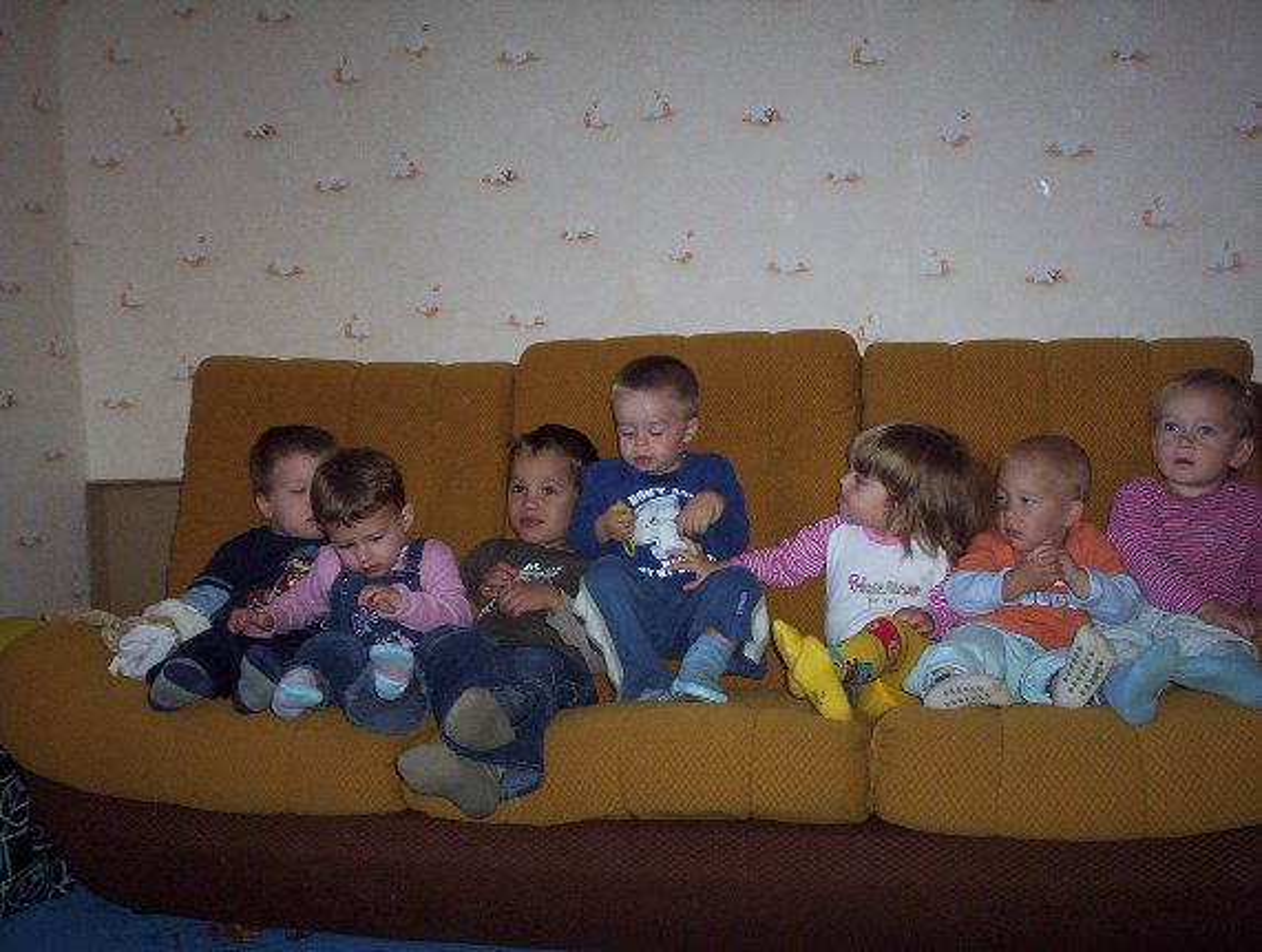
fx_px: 1389
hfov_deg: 48.9
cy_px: 476
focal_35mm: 38
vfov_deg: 37.9
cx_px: 631
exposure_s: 1/60
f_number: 4.5
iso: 140
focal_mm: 4.99
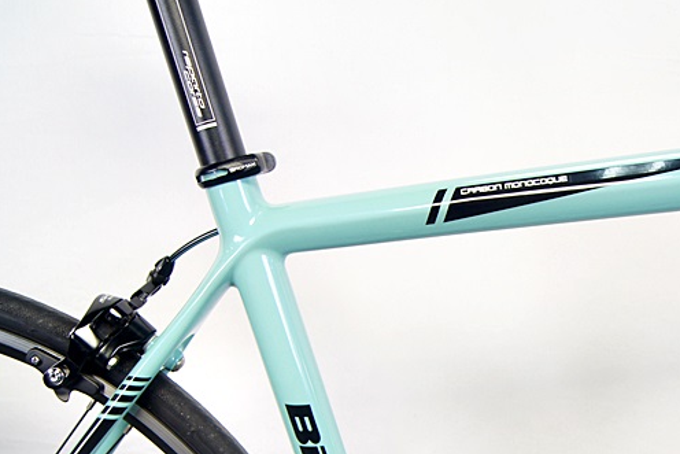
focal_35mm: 49
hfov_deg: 38.9
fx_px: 926
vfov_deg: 26.6
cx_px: 537
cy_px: 406
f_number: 3.5
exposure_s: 1/60
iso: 250
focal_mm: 18
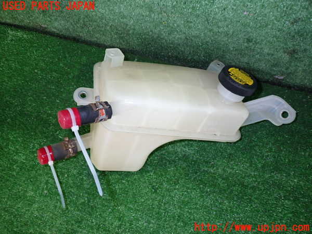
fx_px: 270
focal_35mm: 30
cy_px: 117
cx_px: 156
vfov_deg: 46.8
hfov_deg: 60.0
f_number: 6.3
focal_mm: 5.4
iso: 320
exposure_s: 1/4
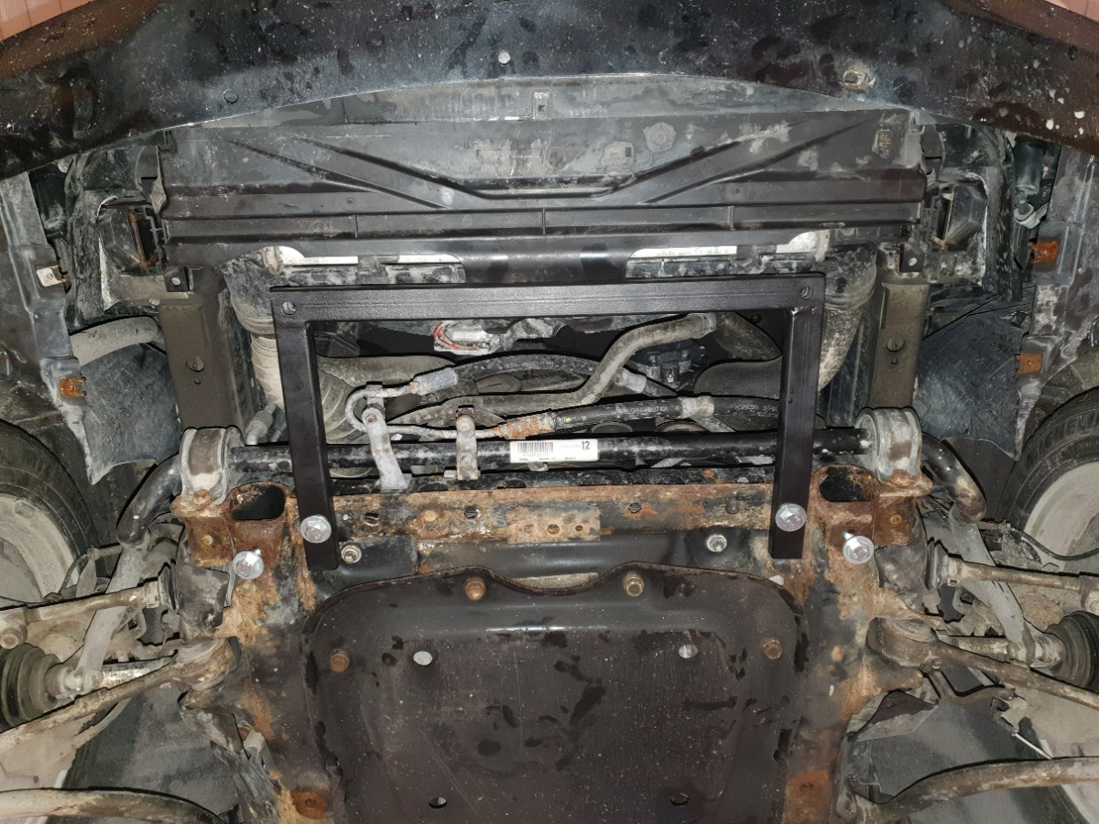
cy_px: 412
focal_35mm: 26
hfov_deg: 67.3
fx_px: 825
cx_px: 550
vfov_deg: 53.1
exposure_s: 1/19
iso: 125
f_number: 1.5
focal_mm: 4.32
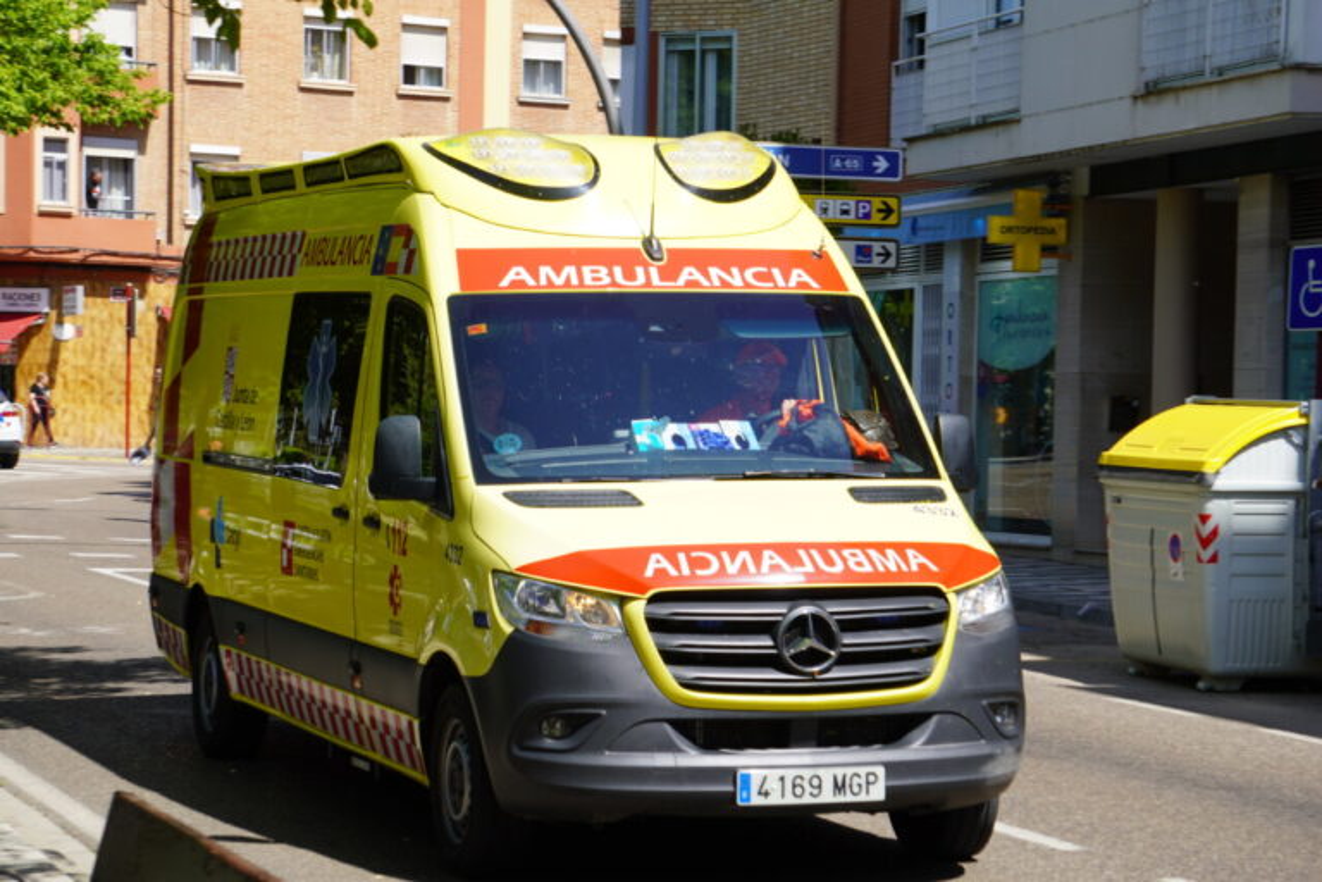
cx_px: 661
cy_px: 441
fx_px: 3745
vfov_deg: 13.4
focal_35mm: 102
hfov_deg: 20.0
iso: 100
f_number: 8
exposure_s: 1/200
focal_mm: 68
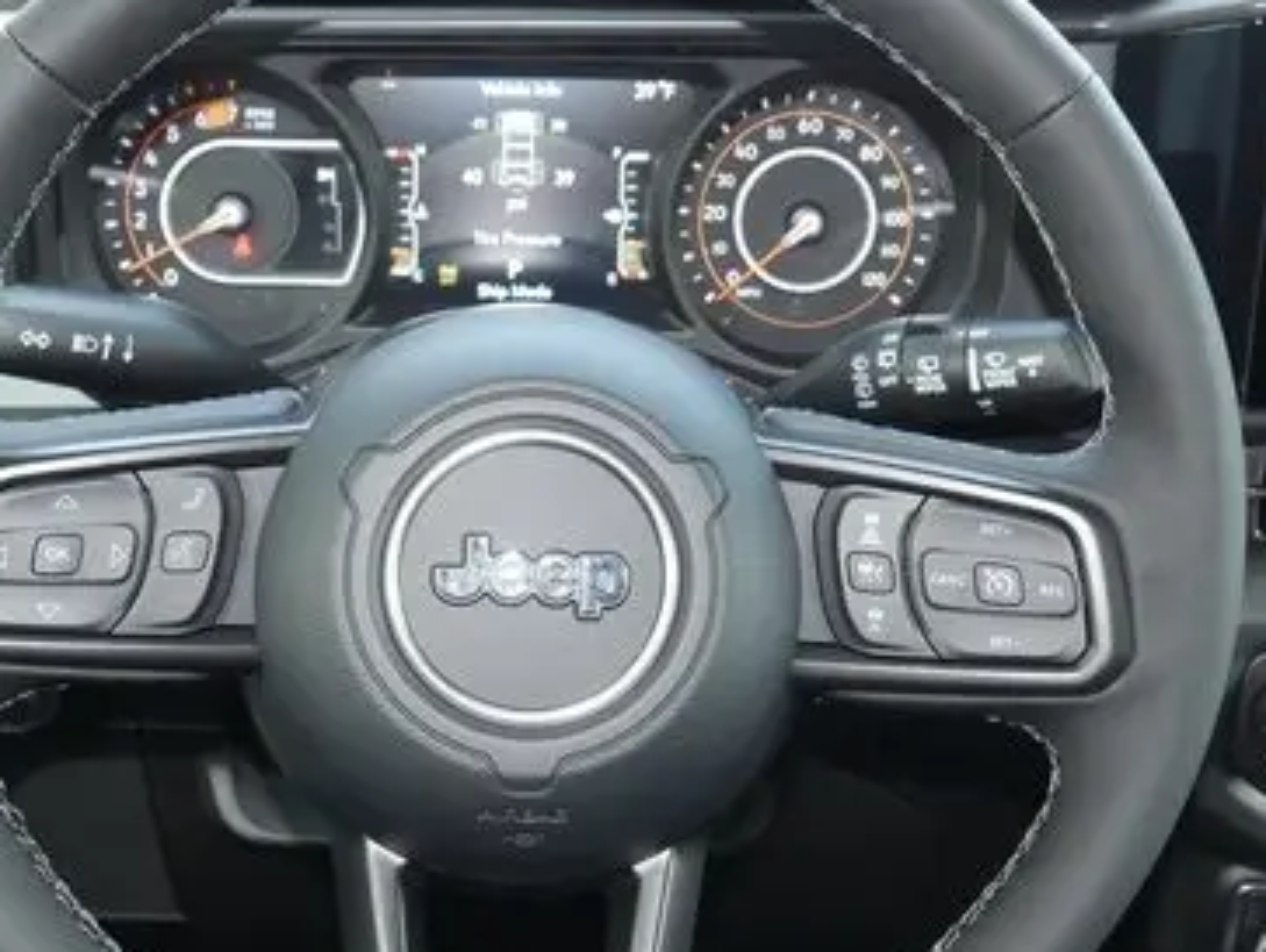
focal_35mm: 60
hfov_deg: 32.1
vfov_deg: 24.4
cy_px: 528
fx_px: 2197
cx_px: 530
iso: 800
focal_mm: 17
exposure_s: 1/60
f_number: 5
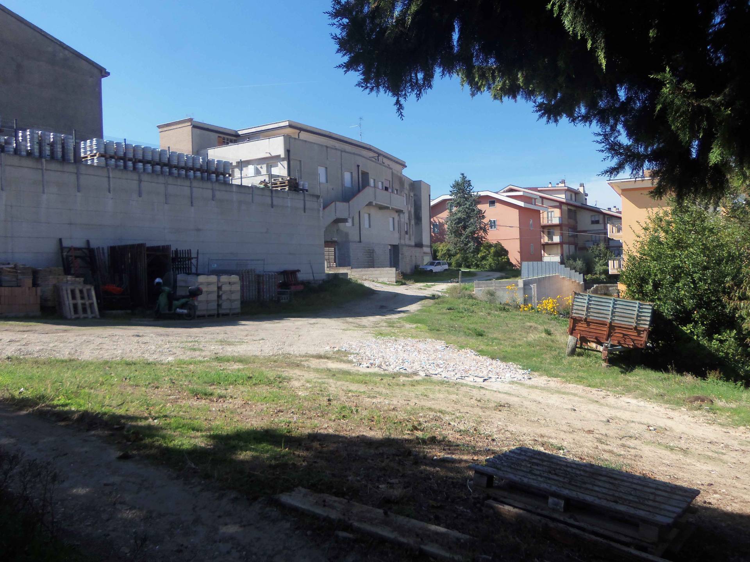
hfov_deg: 63.4
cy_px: 281
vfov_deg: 49.7
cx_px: 375
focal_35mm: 28
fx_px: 607
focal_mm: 5.1
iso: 64
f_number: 3.9
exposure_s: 1/500
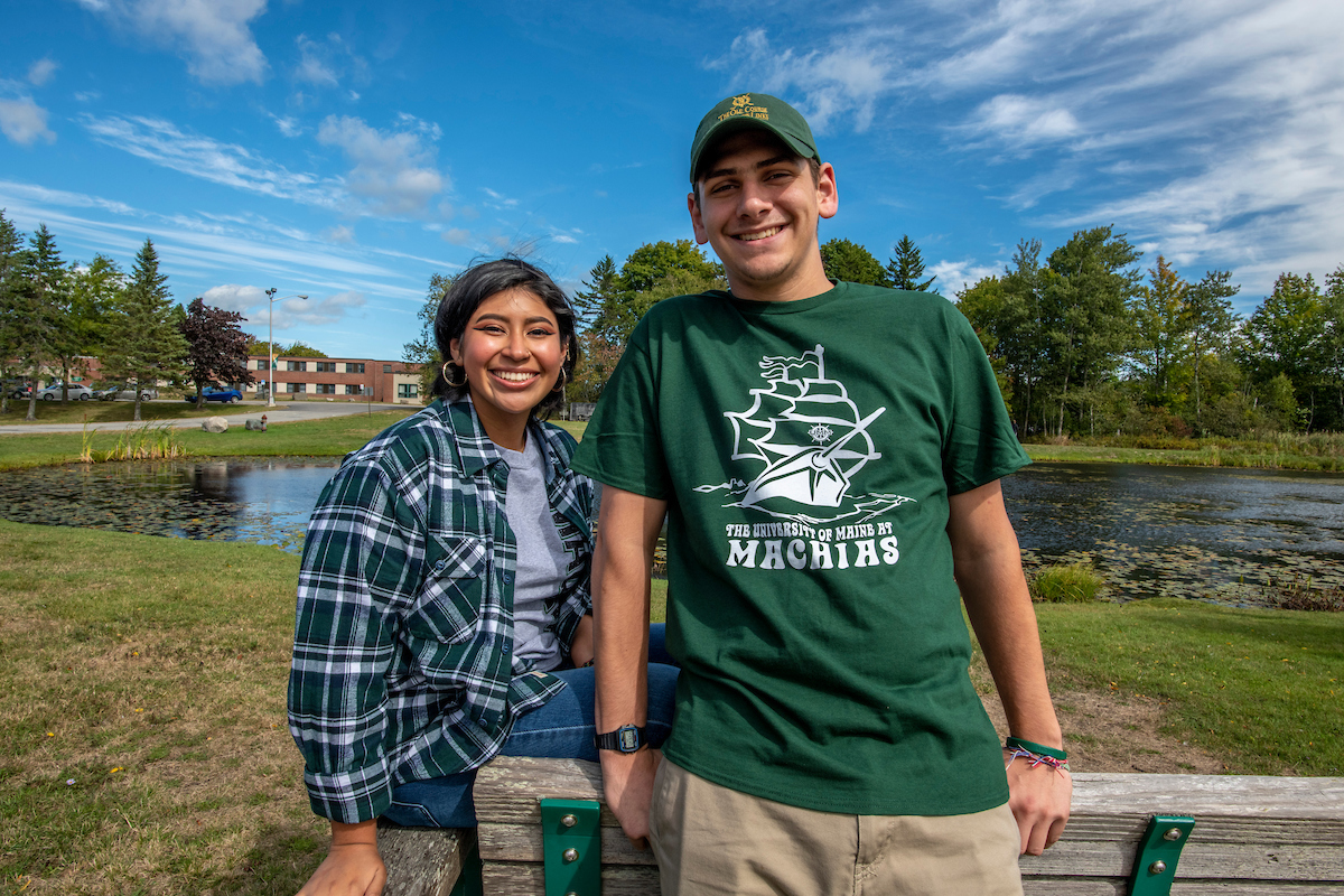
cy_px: 448
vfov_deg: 61.9
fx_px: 747
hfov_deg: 84.0
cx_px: 672
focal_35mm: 20
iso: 400
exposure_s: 1/200
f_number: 16
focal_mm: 20
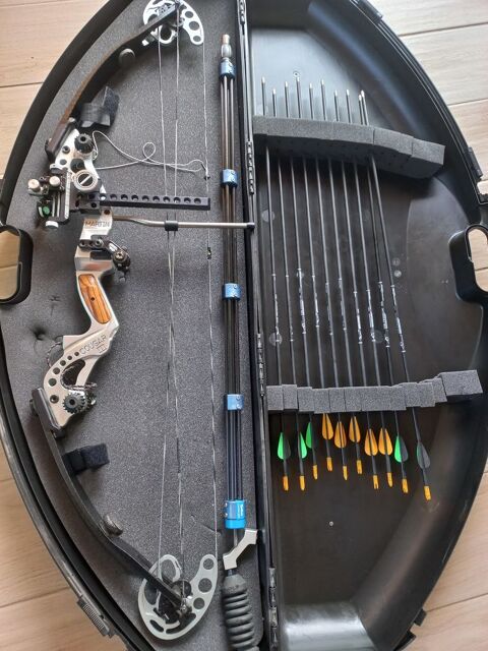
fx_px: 470
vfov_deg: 69.4
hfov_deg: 54.9
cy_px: 326
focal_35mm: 25
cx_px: 244
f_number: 1.8
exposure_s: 1/33
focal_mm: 4.6
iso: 160
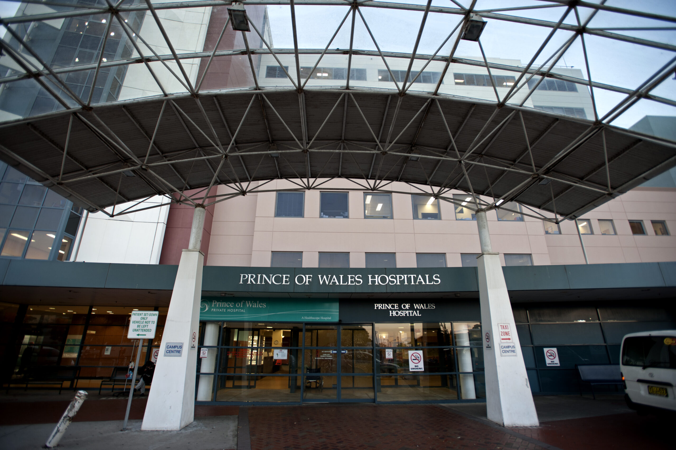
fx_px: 319
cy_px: 225
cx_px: 338
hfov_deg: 93.3
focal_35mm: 17
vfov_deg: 70.4
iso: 400
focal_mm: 17
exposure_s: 1/125
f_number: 3.2
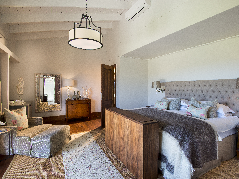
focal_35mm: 18
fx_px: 124
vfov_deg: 71.6
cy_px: 87
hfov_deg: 87.7
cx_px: 124
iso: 200
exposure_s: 1/8
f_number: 9.5
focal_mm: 16
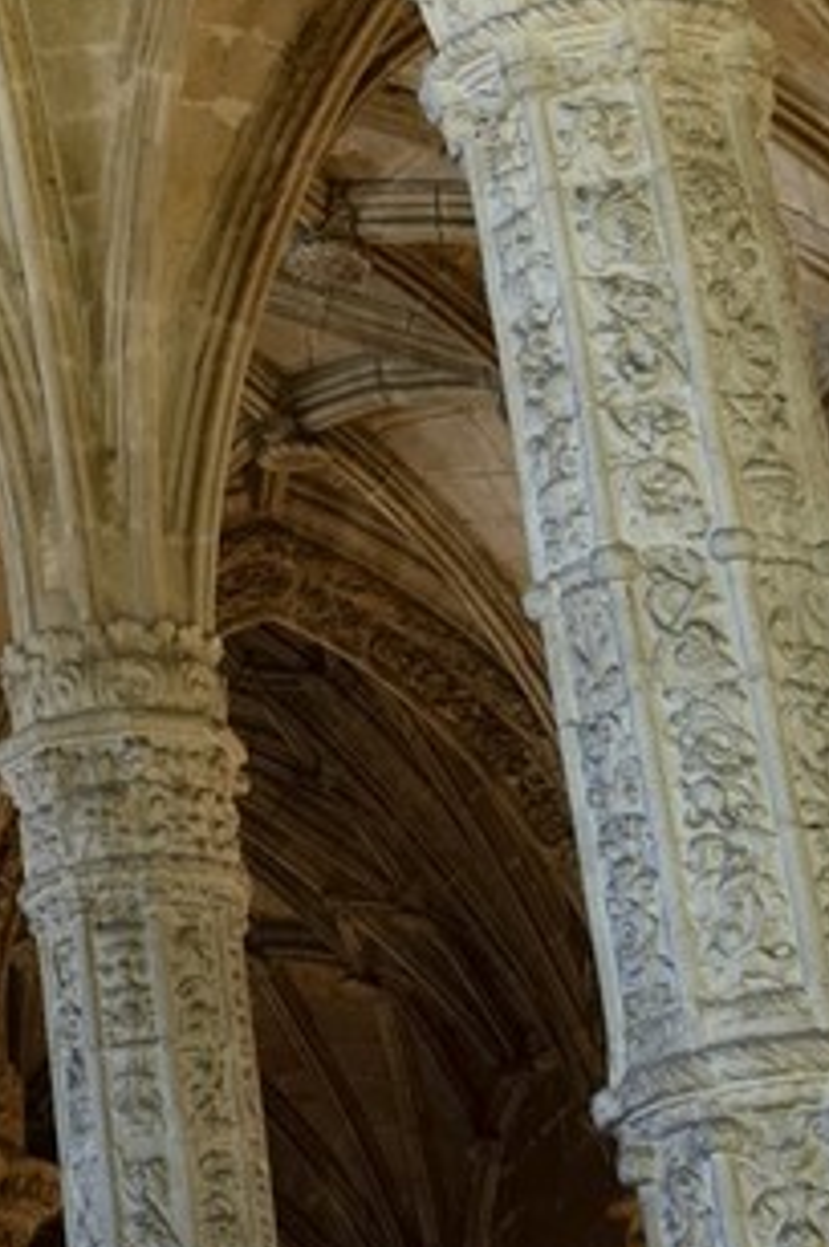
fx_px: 4327
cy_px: -1097
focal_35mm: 125
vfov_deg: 14.2
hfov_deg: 10.2
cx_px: -792
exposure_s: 1/15
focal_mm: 24
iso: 800
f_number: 5.6
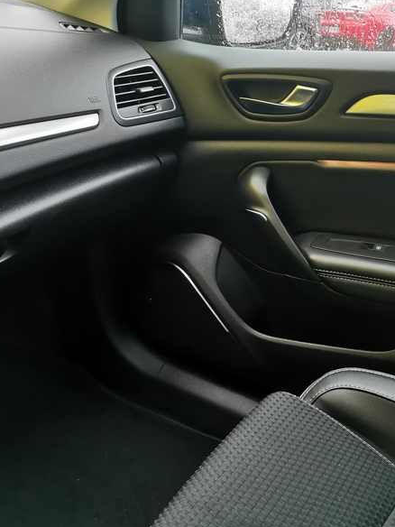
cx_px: 209
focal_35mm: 37
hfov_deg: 38.7
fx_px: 563
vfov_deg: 50.1
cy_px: 267
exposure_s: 1/50
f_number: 1.8
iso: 250
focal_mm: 5.58
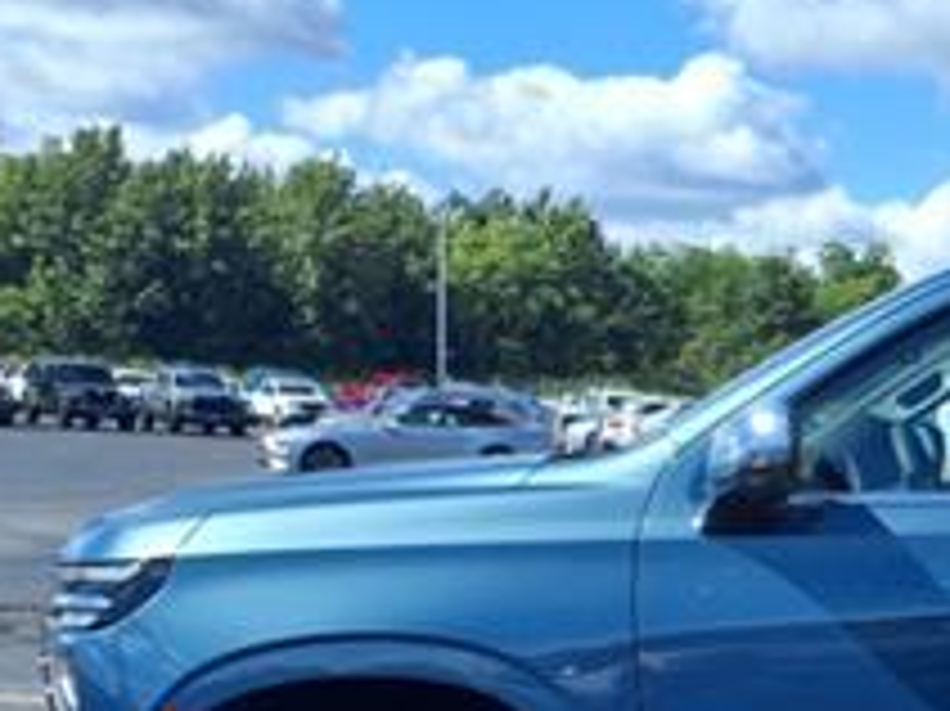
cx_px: 1256
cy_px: 616
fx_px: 2249
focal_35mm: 82
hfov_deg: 21.4
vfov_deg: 17.7
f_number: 1.9
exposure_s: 1/1667
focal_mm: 3.58
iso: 40
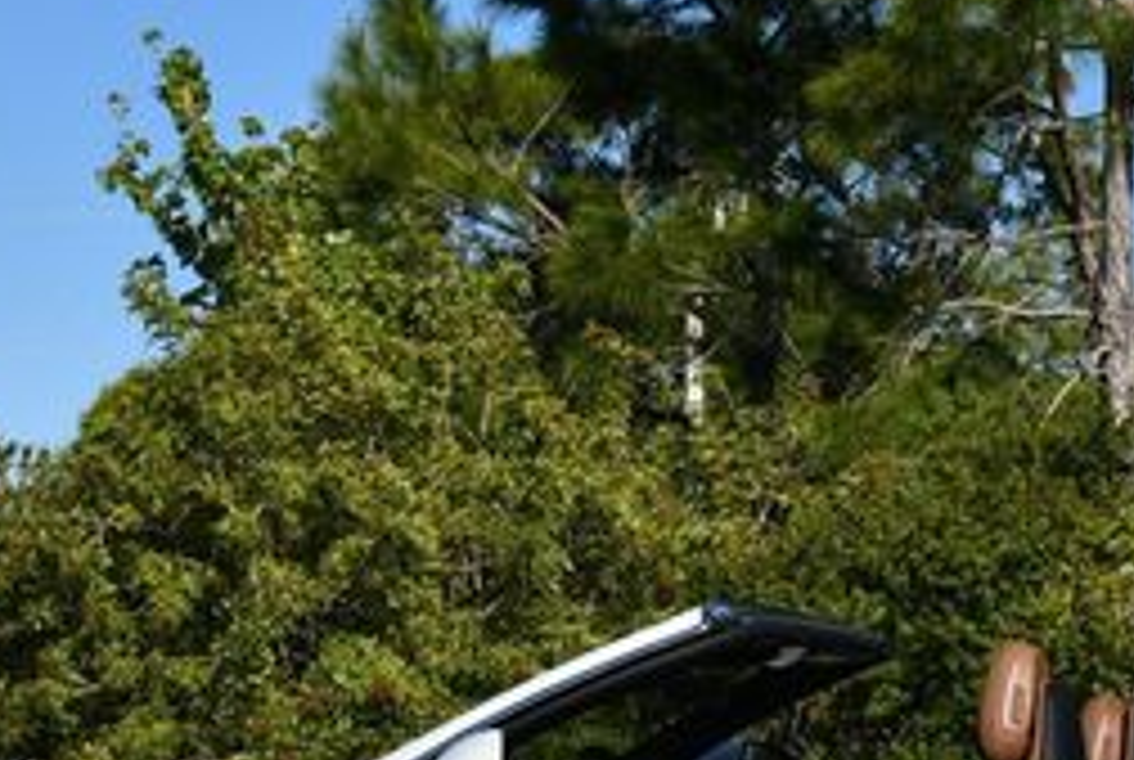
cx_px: 873
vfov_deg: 9.7
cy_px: 603
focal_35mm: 142
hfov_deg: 14.4
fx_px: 4481
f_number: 9
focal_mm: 28
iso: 100
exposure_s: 1/320
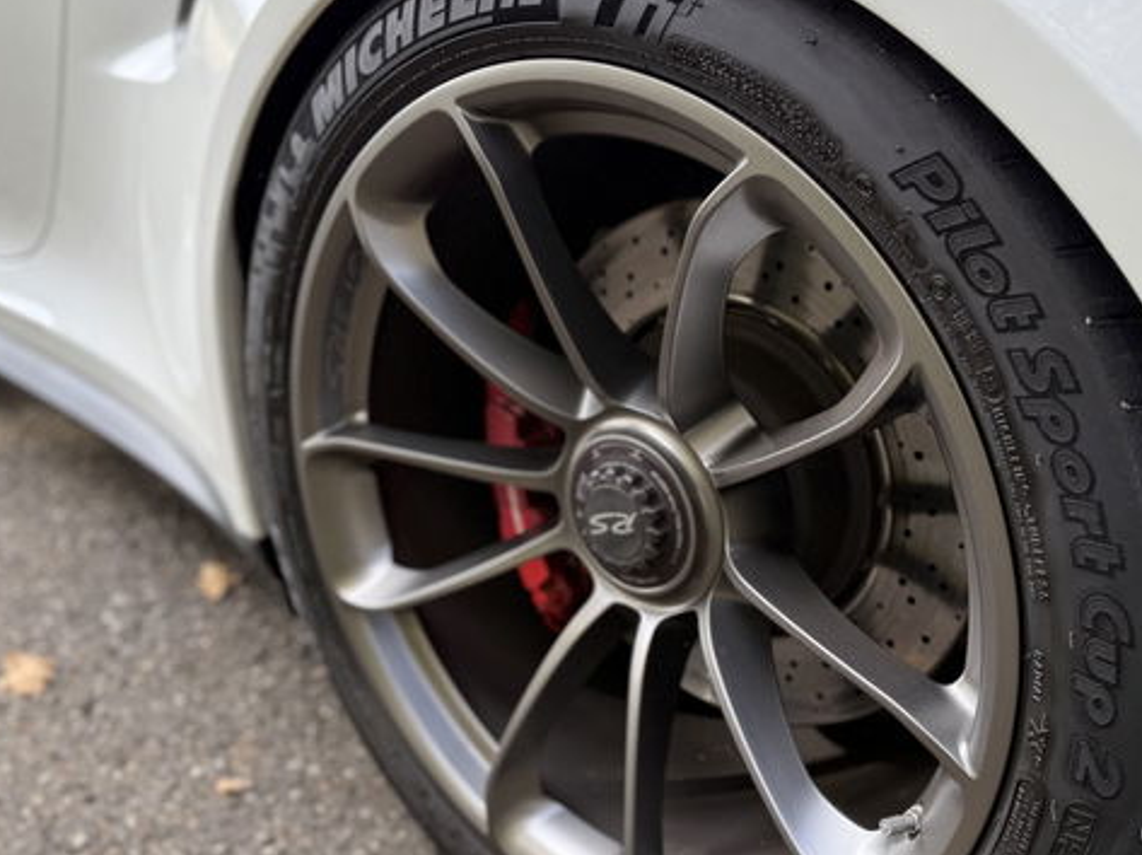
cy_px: 490
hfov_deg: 47.8
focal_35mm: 39
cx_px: 509
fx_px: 1286
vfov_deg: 36.7
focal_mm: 6.76
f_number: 1.78
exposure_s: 1/341
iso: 80
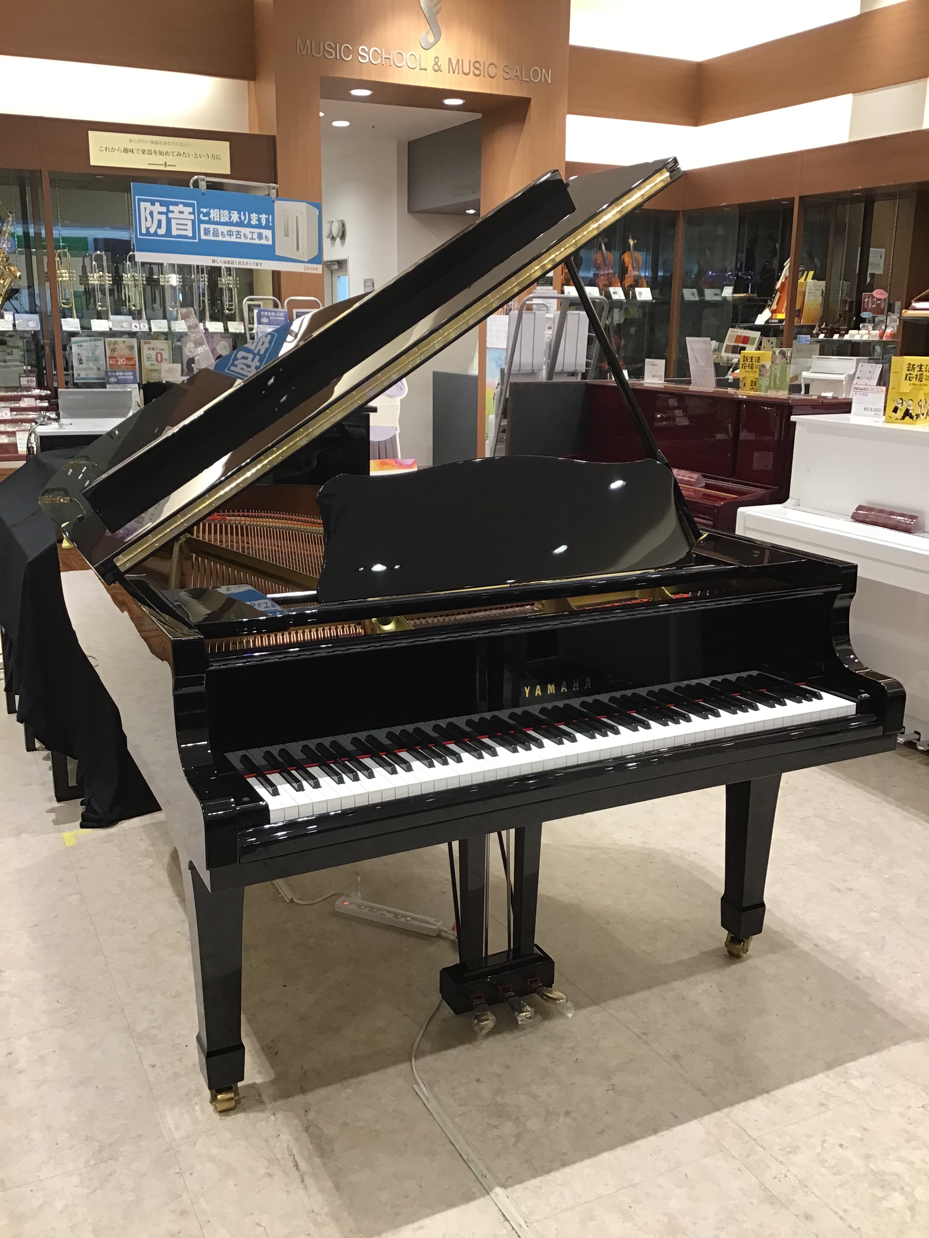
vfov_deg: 58.4
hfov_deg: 45.4
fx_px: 1109
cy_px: 619
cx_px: 464
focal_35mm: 31
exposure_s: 1/30
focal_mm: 3.3
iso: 50
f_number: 2.4
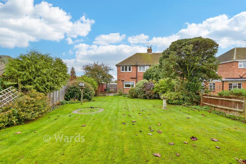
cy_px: 82
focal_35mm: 15
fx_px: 103
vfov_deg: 77.3
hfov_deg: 100.4
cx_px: 123
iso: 320
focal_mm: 10
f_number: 8
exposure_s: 1/200
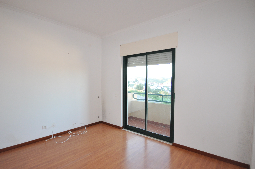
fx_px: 127
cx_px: 120
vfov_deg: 67.2
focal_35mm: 18
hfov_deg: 90.0
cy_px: 85
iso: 400
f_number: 4.5
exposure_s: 1/80
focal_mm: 10
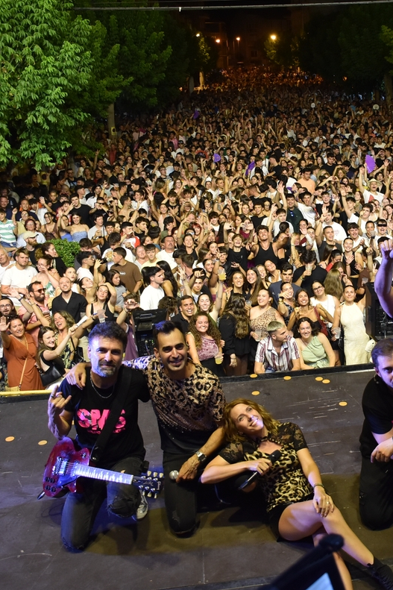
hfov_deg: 31.2
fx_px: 672
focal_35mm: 41
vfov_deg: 47.4
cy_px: 292
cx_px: 350
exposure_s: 1/60
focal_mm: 18
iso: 800
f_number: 3.5
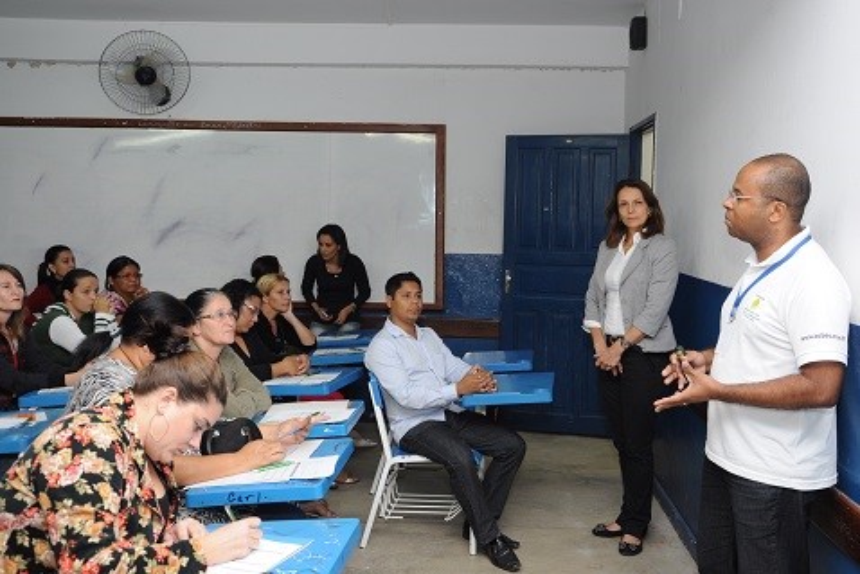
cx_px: 430
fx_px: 860
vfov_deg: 36.9
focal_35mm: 36
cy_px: 287
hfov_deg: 53.1
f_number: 5.6
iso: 400
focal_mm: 24
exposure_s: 1/60
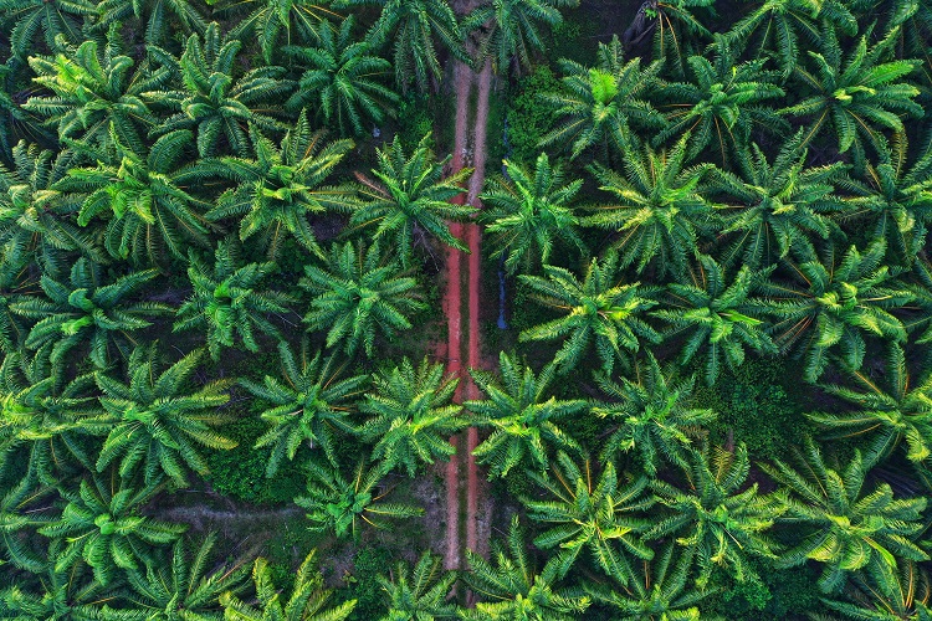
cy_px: 310
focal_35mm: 28
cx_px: 466
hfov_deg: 65.5
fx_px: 725
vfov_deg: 46.4
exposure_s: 1/30
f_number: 2.8
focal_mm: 10.26
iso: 160
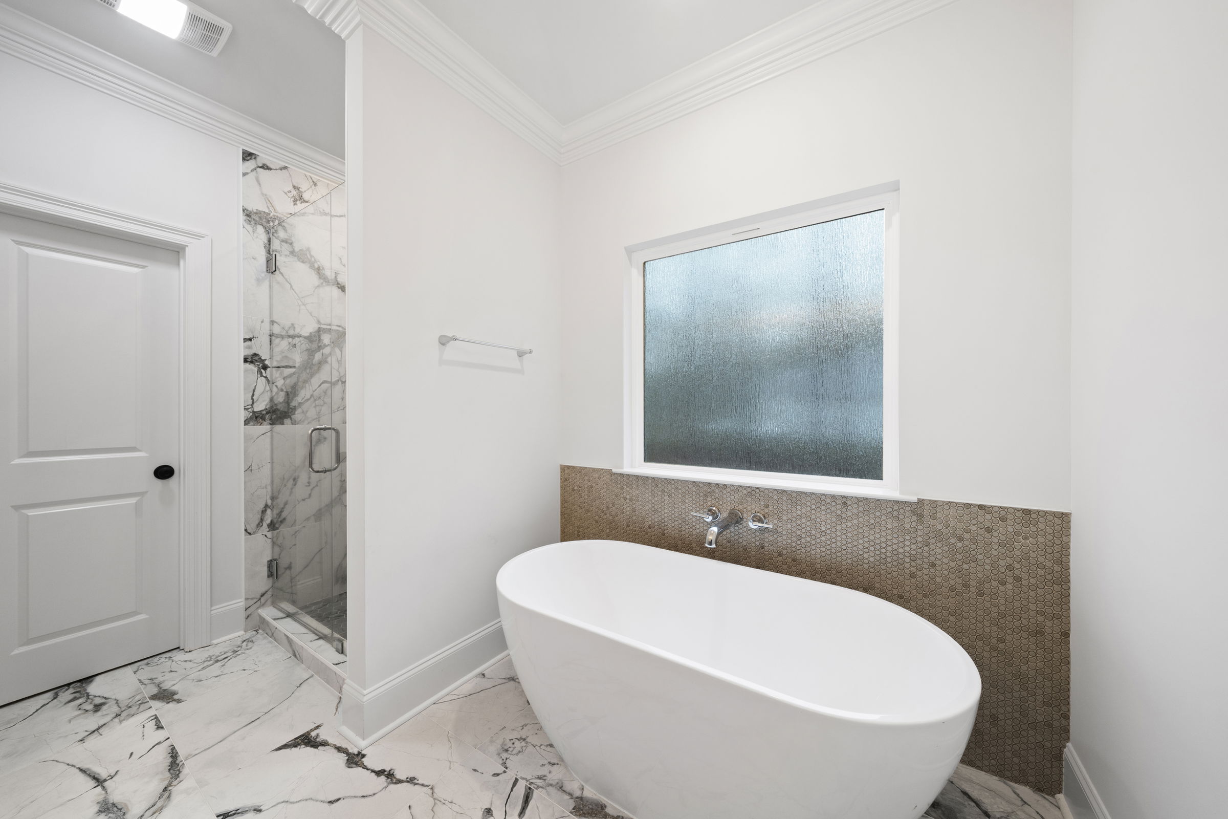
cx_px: 614
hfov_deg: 112.6
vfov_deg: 90.0
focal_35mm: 12
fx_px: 409
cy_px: 410
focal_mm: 12
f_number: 10
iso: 320
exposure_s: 1/6
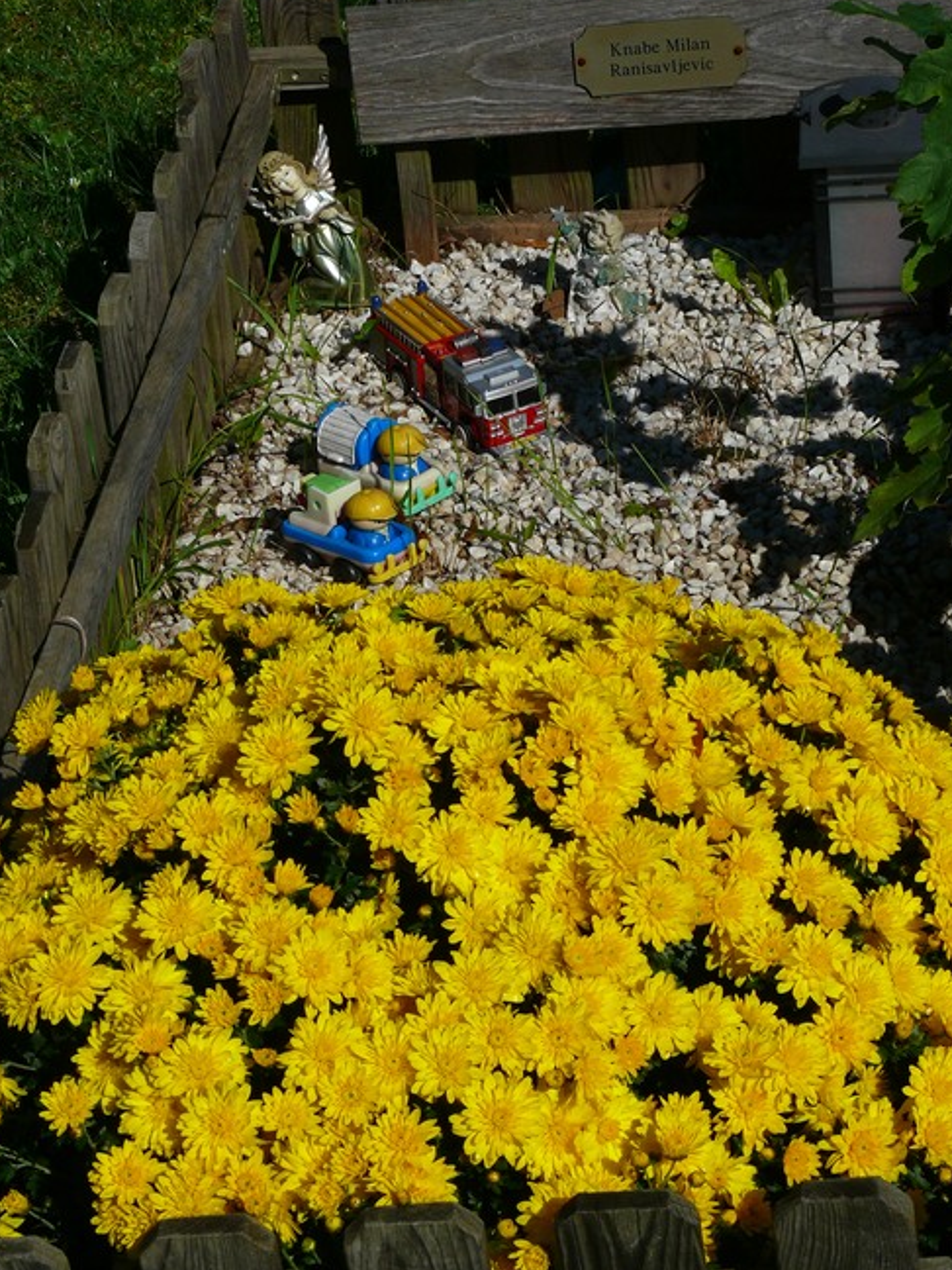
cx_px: 525
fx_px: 3520
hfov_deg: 15.4
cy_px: 674
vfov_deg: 20.4
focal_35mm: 96
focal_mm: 17.6
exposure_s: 1/320
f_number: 5.6
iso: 100
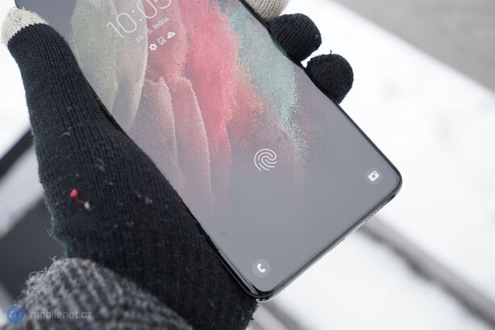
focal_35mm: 51
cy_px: 165
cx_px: 248
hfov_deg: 38.9
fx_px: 701
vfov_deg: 26.5
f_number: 5.6
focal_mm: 51
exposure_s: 1/200
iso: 640
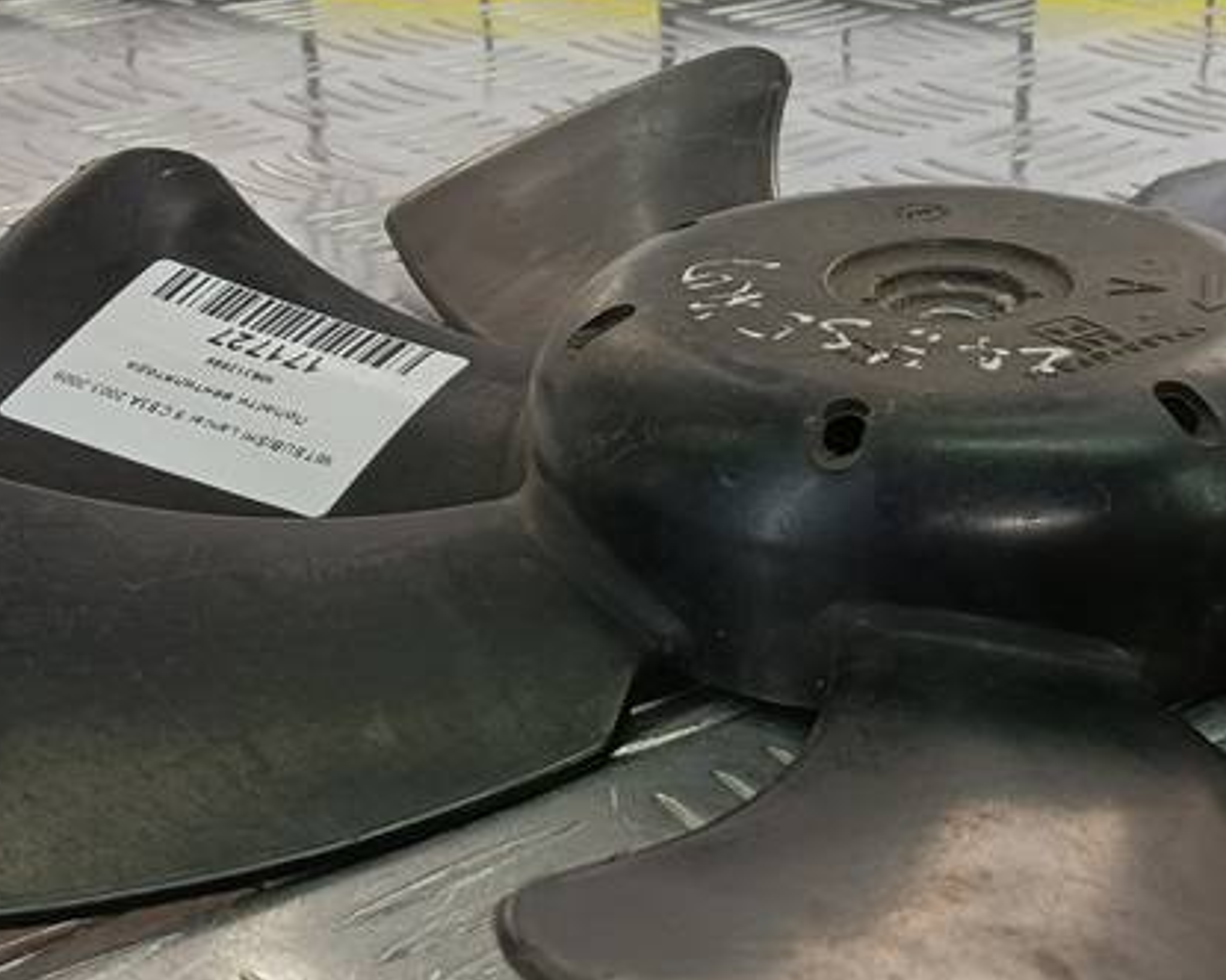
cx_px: 898
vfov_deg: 23.5
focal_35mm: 65
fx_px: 2359
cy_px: 487
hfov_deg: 28.8
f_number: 1.6
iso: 114
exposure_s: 1/100
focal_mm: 4.11
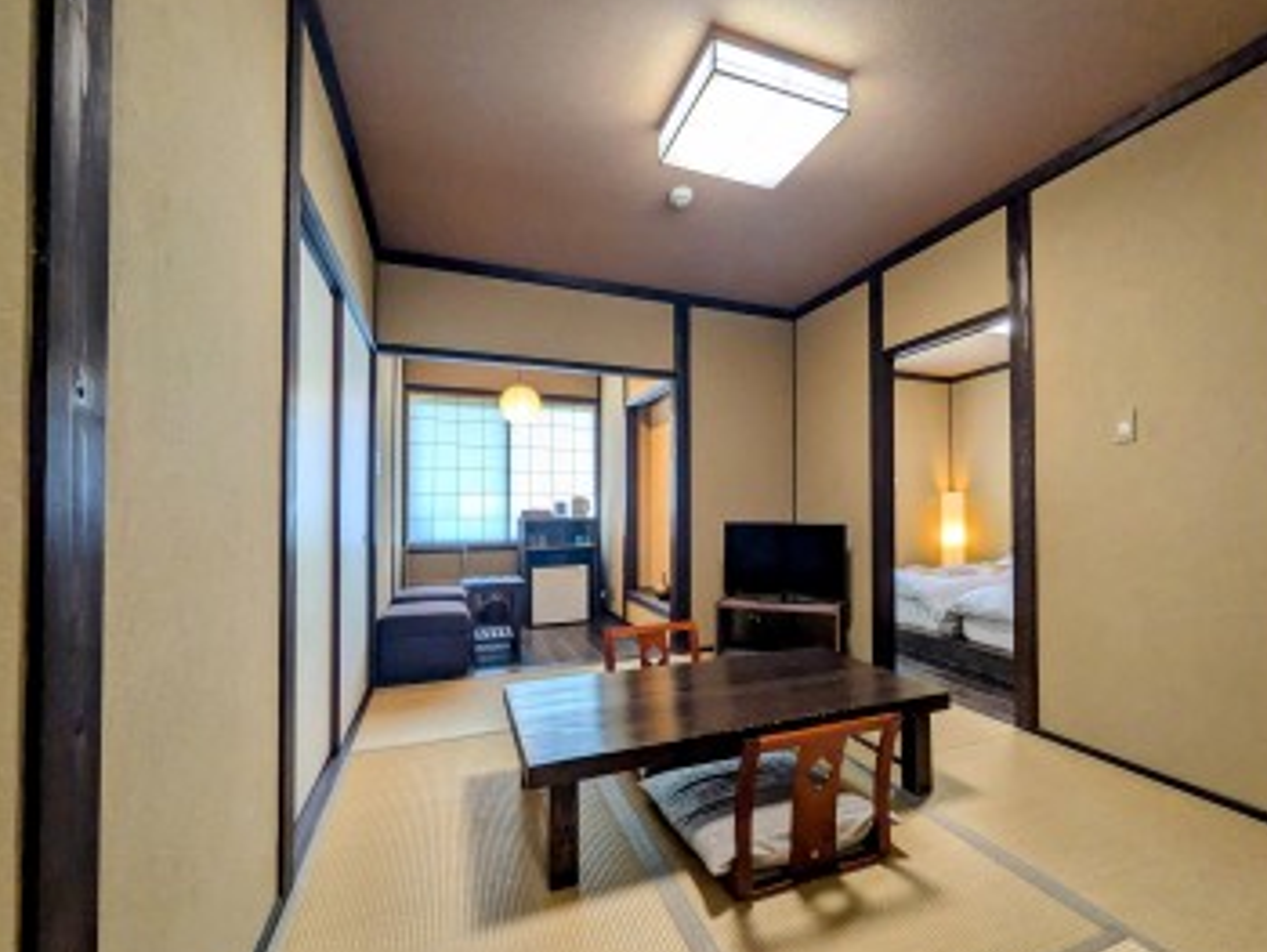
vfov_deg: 78.1
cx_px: 688
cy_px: 500
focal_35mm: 16
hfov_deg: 94.2
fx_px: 586
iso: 109
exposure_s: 1/100
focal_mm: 1.83
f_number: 2.2
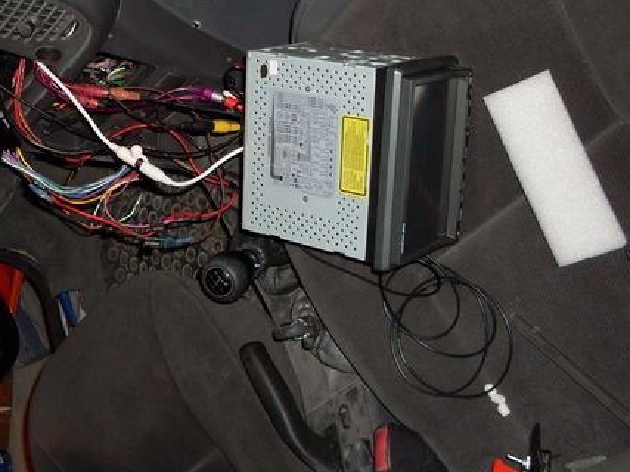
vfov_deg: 25.6
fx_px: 1037
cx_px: 217
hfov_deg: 33.5
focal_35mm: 57
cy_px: 183
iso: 100
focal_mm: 6.3
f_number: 2.8
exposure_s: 1/45
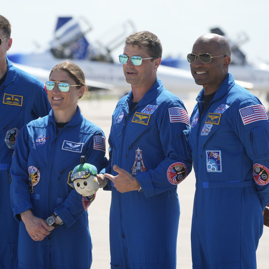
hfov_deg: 7.1
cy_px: 135
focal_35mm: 248
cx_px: 113
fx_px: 2180
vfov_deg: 7.1
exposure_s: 1/1250
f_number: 6.3
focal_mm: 194
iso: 400
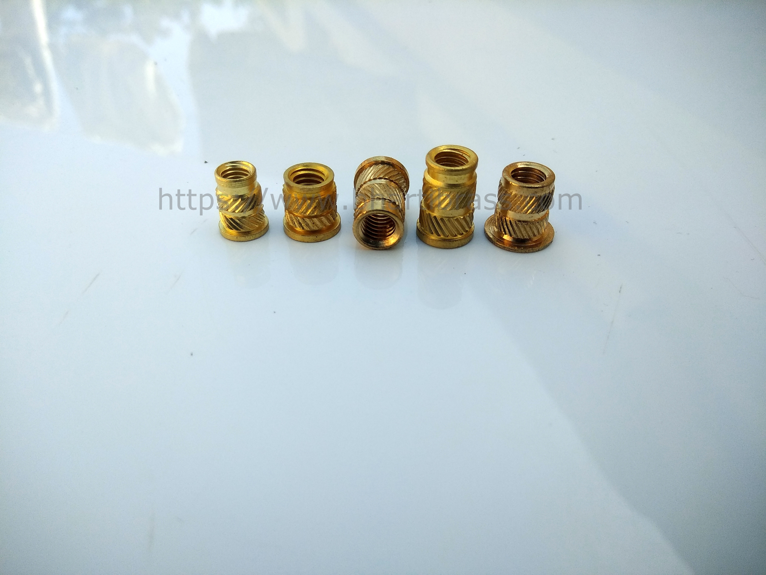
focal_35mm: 21
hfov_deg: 79.0
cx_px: 383
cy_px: 288
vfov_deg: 63.4
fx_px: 465
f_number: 2
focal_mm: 3.57
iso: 100
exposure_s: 1/609
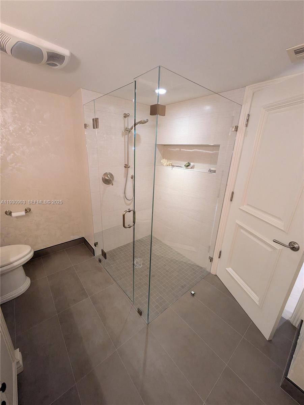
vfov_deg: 102.0
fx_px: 164
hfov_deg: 85.7
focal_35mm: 14
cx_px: 152
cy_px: 202
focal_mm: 1.83
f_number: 2.2
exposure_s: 1/120
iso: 554
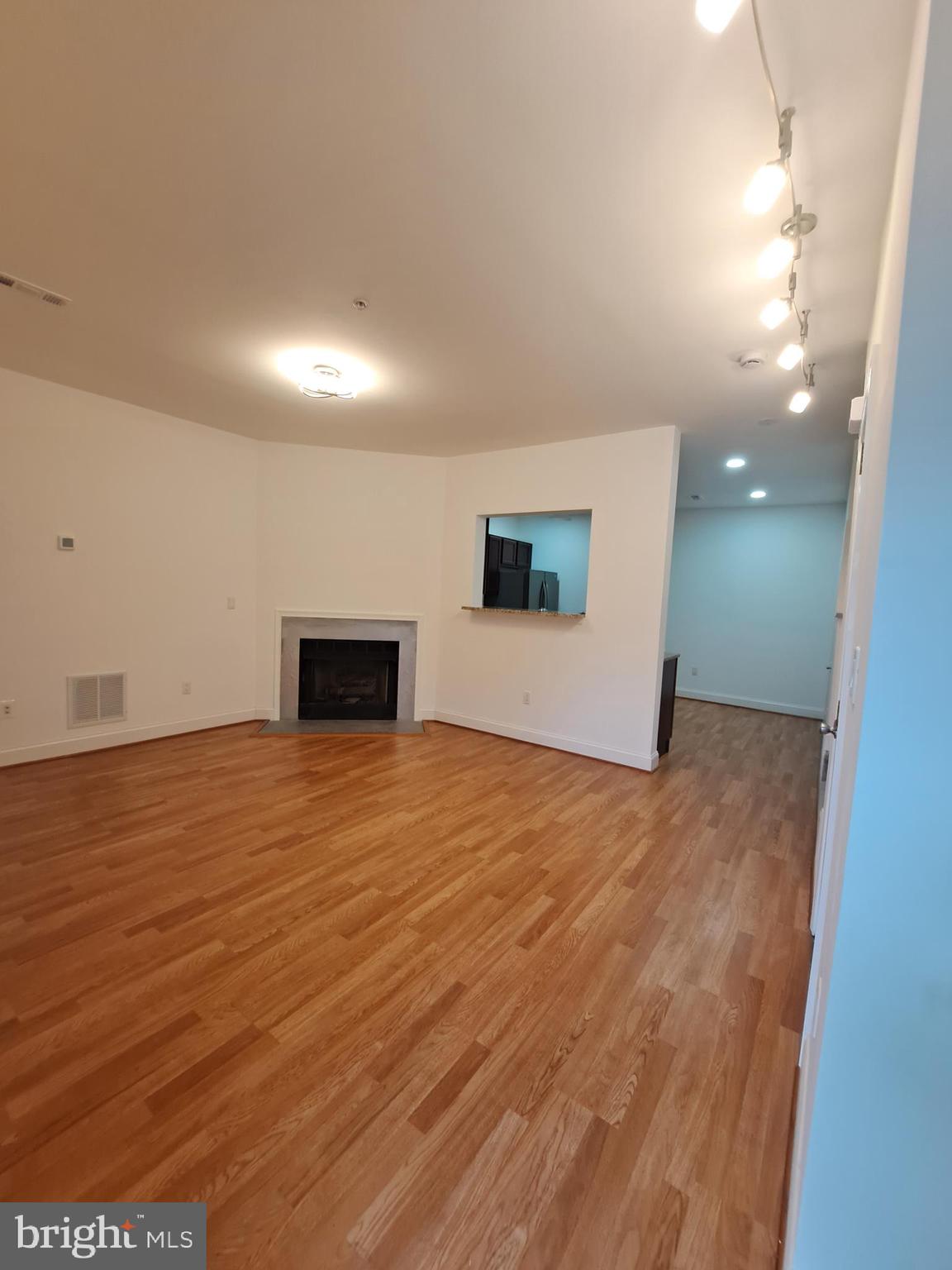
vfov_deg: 106.2
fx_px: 477
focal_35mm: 13
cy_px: 635
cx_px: 476
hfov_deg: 89.9
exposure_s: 1/40
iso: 100
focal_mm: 1.74
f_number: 2.2
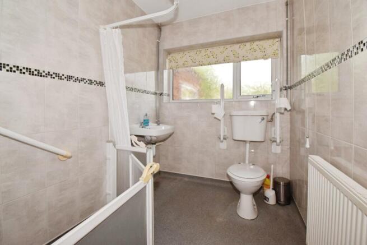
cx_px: 184
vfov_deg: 77.4
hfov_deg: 100.4
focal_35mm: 15
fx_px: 153
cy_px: 122
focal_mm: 10
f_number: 18
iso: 1000
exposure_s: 1/60
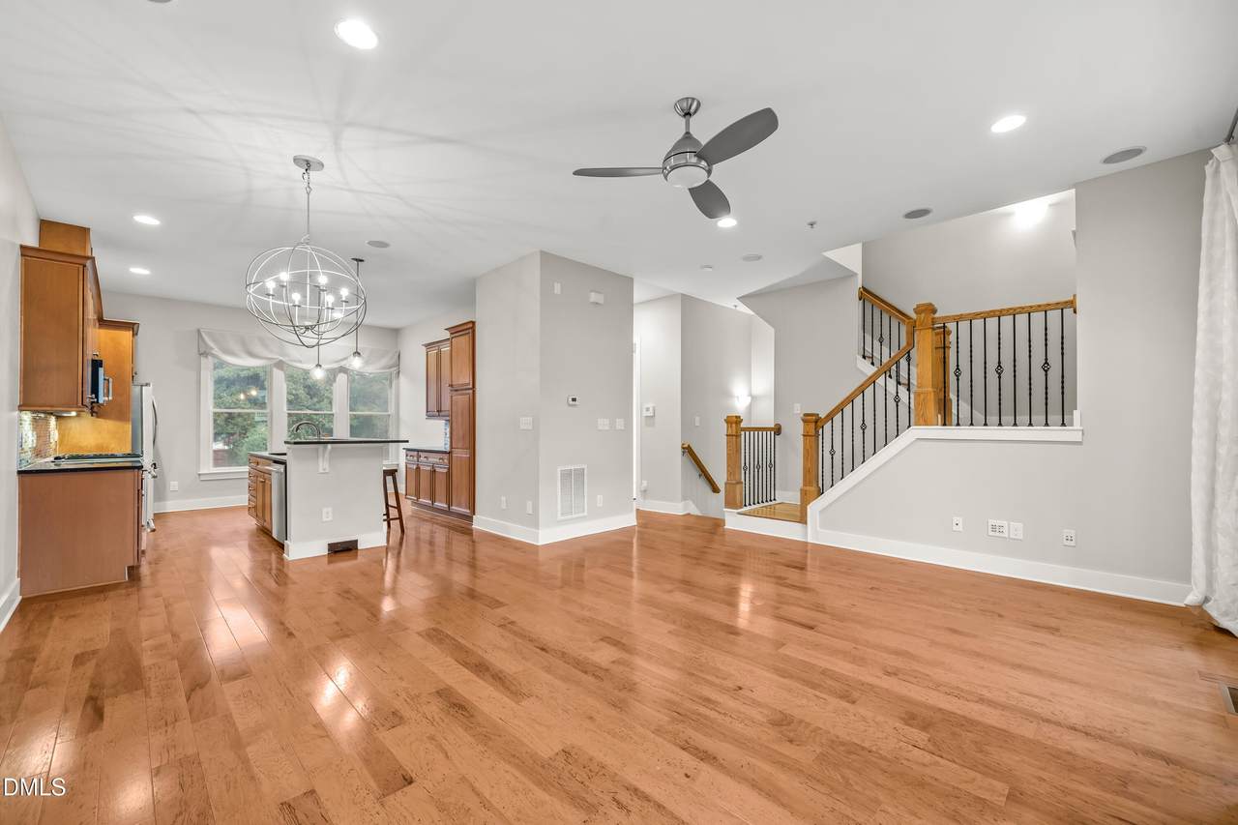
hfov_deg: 104.3
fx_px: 481
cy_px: 412
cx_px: 619
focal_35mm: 14
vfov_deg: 81.2
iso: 200
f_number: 8
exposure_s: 1
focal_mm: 14
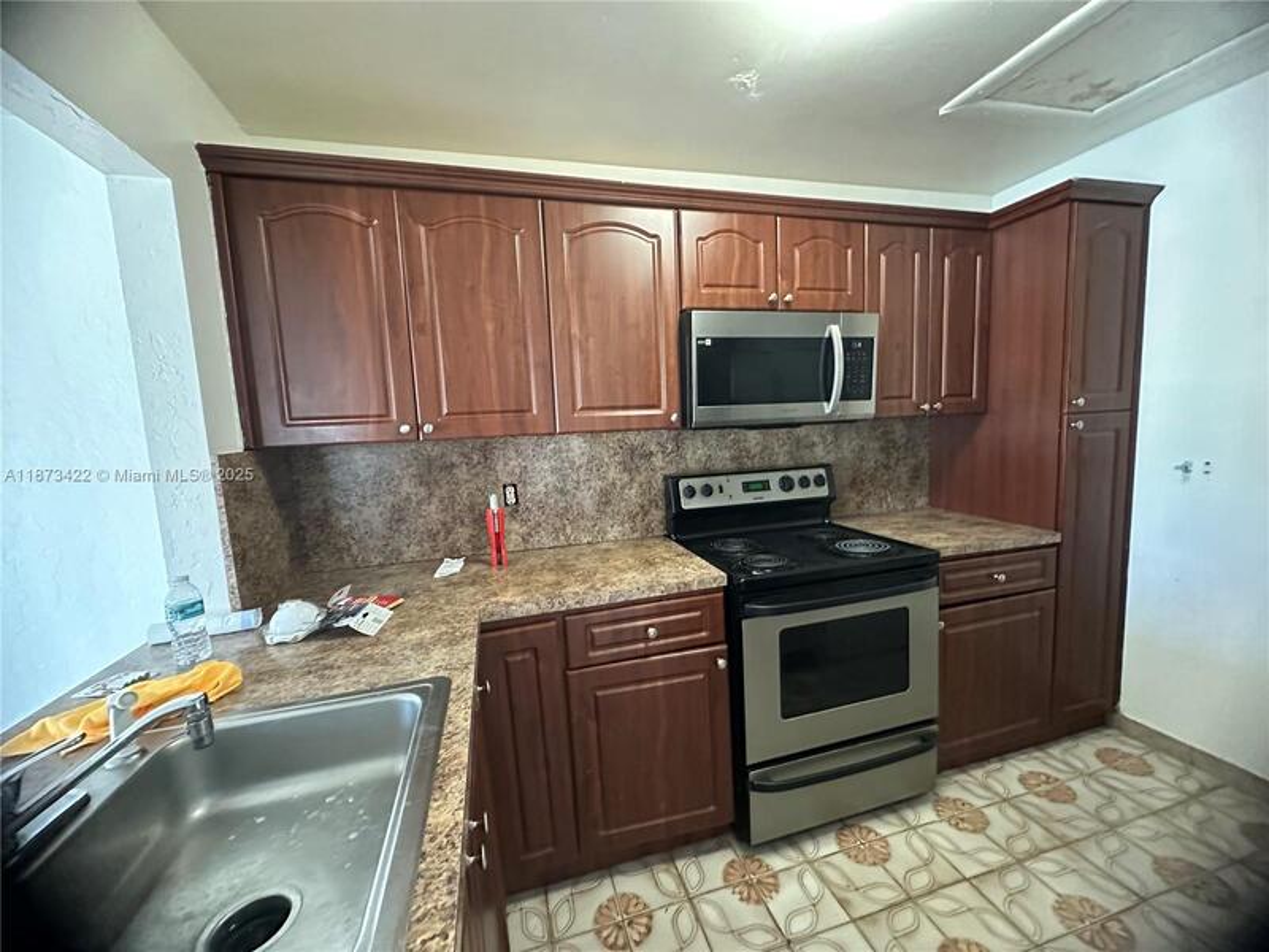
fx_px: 513
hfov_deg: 102.1
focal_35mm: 14
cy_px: 476
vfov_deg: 85.7
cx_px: 634
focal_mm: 2.22
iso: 1250
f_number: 2.2
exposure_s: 1/40
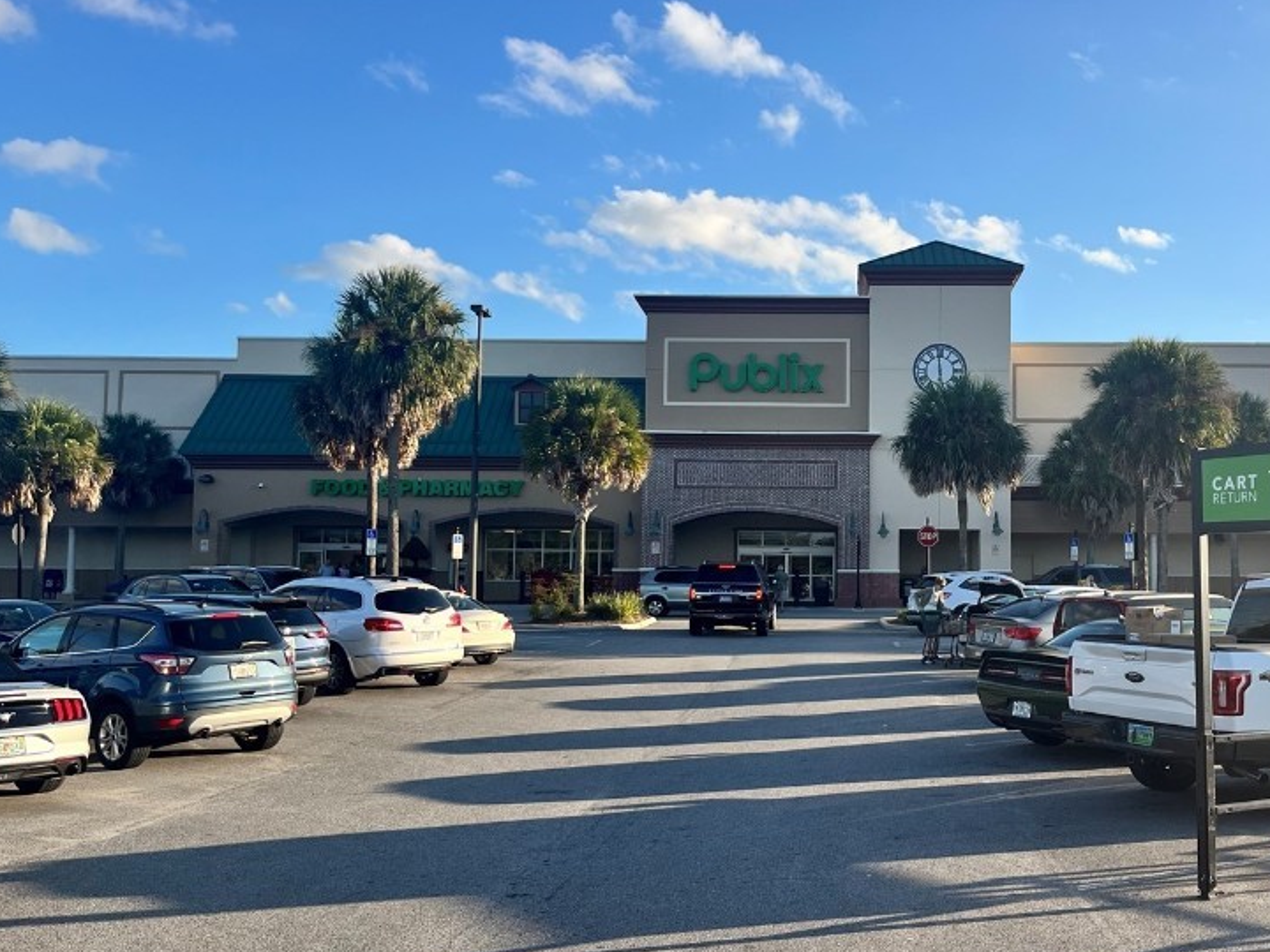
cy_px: 465
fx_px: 1357
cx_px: 838
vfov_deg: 38.7
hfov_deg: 49.3
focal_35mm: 37
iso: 50
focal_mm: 5.1
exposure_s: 1/2179
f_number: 1.6
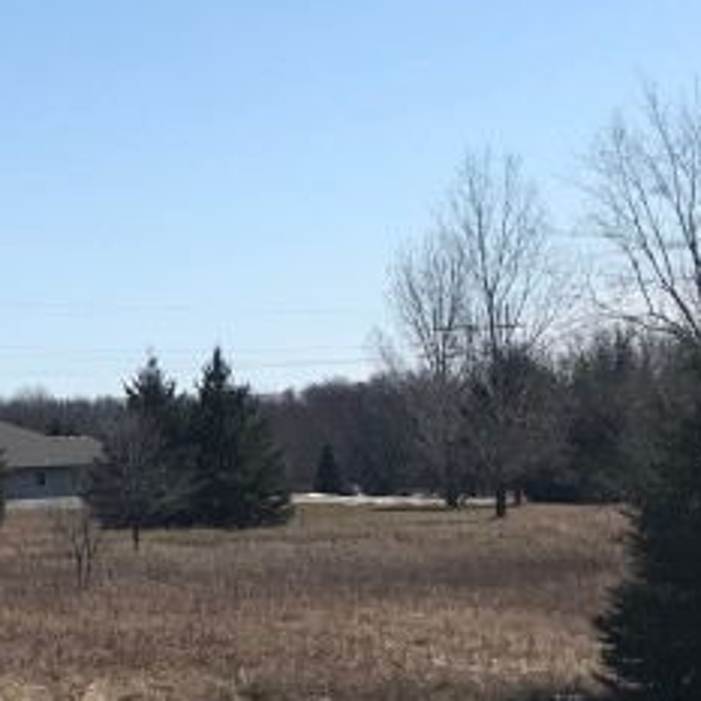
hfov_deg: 14.7
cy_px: 442
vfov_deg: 16.0
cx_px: -388
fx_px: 2497
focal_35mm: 109
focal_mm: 3.99
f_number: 1.8
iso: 20
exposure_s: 1/3690
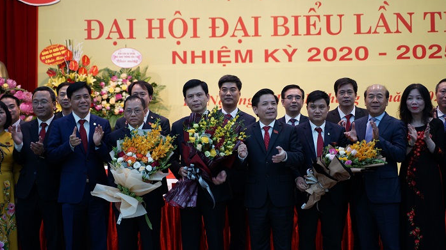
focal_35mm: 79
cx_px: 222
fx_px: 934
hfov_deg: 26.9
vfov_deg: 15.3
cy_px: 139
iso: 640
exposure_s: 1/60
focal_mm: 75
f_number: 2.8
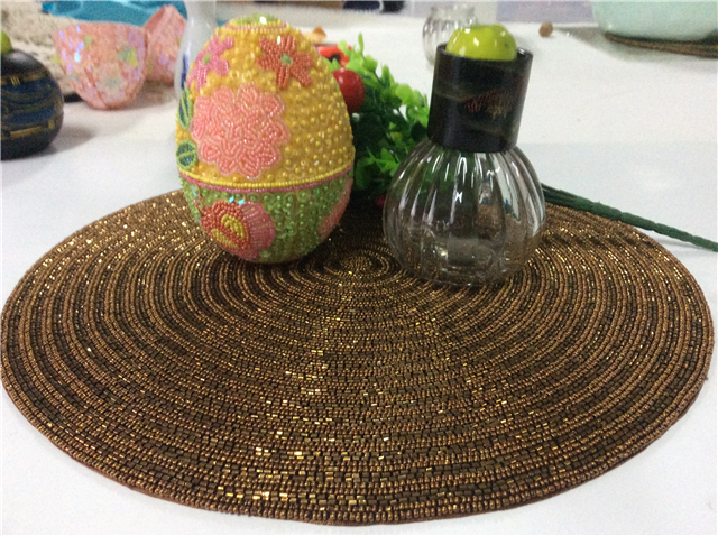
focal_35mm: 32
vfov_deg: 44.1
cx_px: 359
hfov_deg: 56.9
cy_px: 268
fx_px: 663
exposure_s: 1/25
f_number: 2.4
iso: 250
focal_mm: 3.3
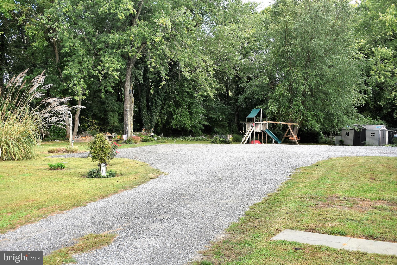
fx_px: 397
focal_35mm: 36
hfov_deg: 53.1
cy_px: 132
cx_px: 198
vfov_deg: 36.9
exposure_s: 1/250
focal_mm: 24
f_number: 5.6
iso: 280
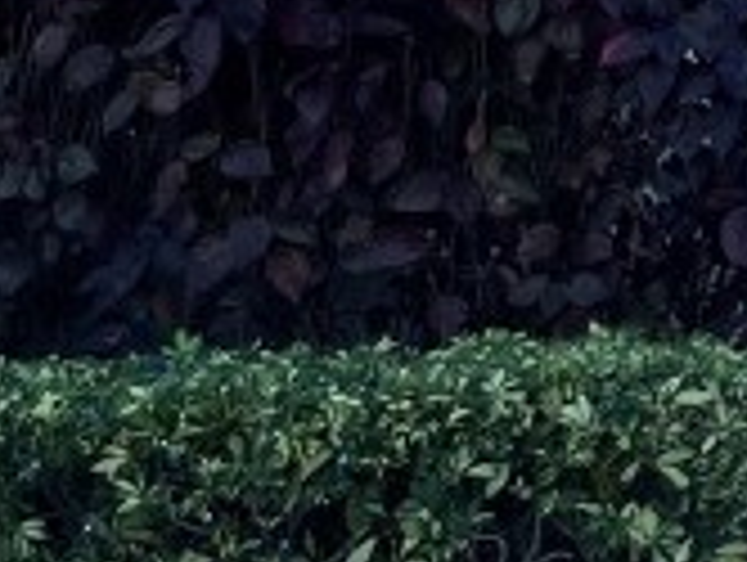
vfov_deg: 8.6
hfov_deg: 10.4
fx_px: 3458
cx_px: 1863
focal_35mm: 160
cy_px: -706
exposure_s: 1/2268
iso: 50
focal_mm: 5.1
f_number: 1.6
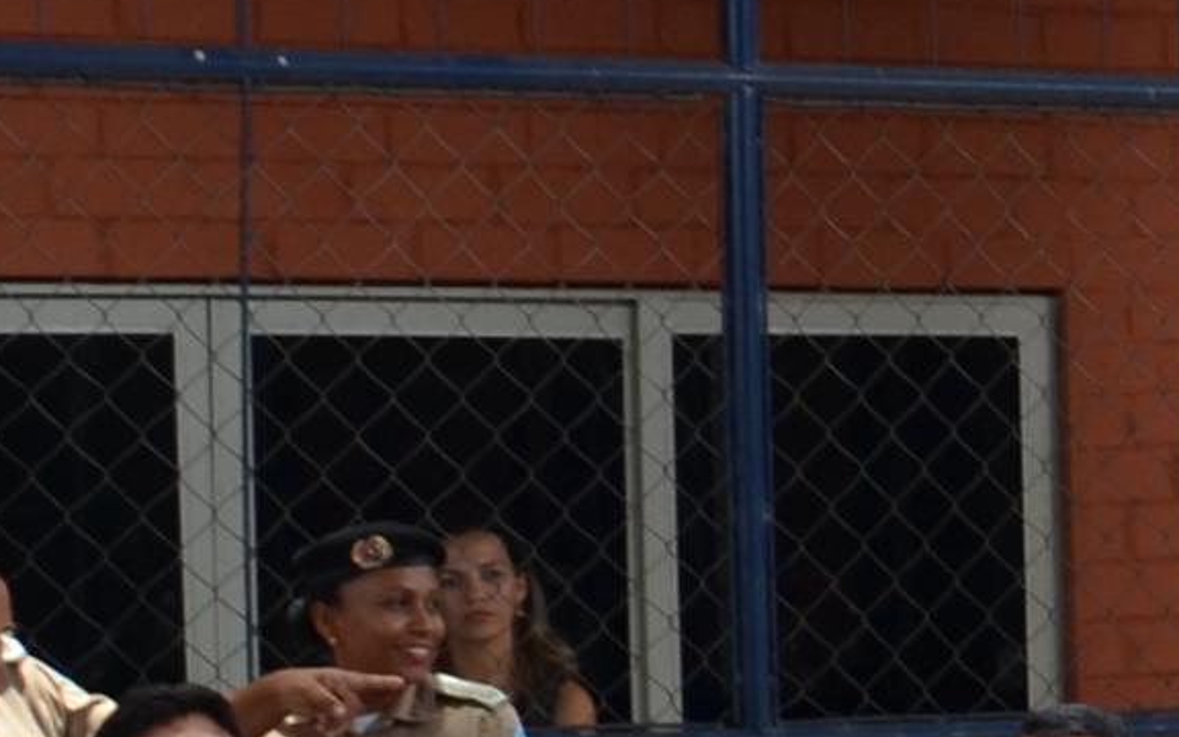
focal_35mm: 188
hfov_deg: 9.7
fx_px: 6041
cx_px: 2976
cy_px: 971
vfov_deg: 6.9
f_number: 5.6
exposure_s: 1/125
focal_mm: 18
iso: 200
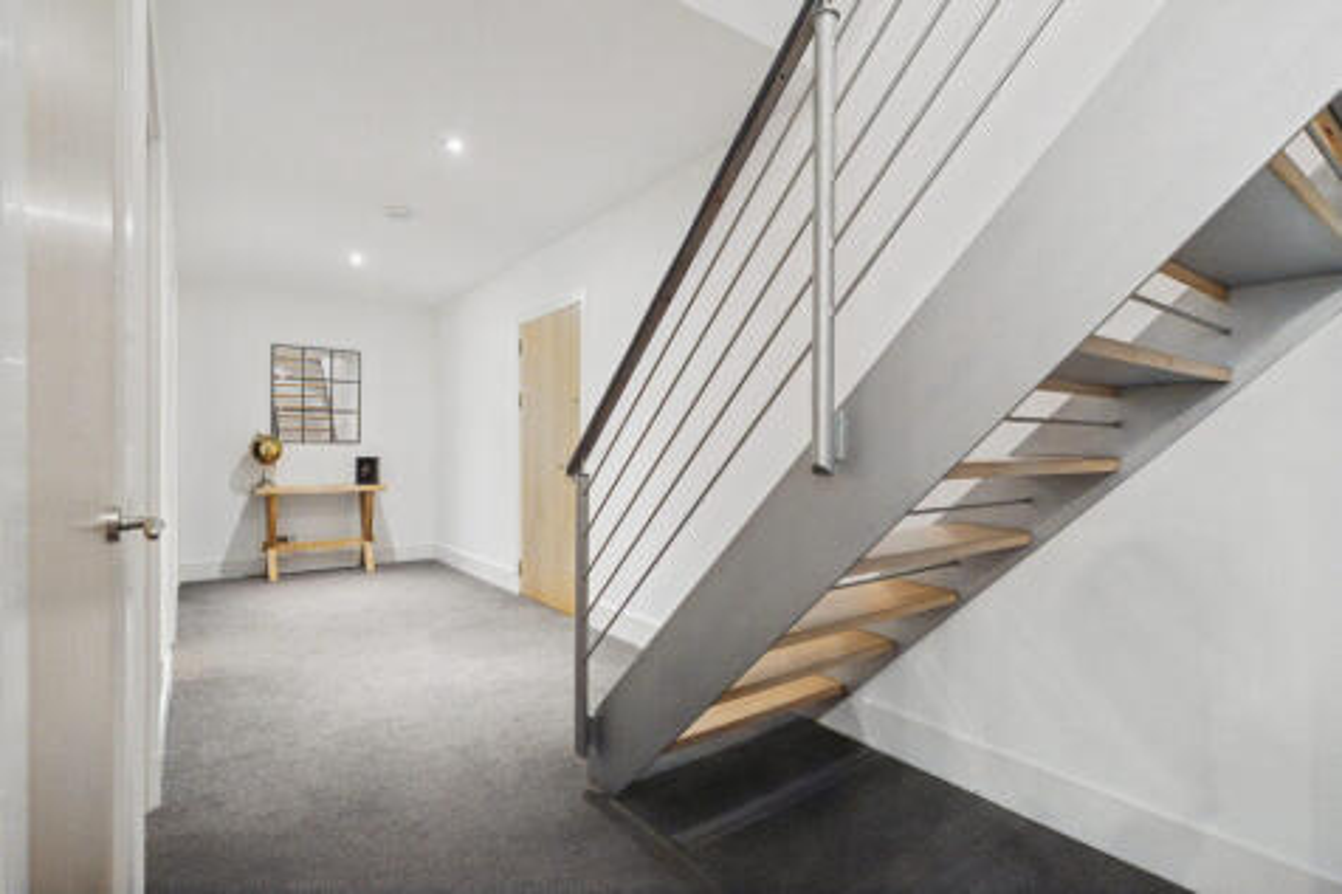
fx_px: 615
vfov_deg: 72.0
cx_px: 671
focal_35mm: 16
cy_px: 447
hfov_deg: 95.0
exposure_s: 1/30
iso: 1250
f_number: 5.6
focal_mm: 11
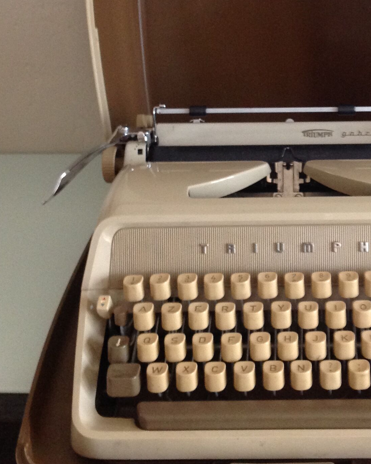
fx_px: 879
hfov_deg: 23.4
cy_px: 110
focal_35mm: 64
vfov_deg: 29.1
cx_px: 305
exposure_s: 1/15
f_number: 2.4
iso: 250
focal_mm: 4.28
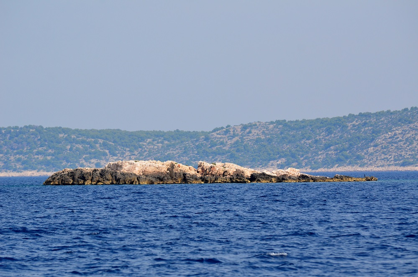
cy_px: 138
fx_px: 2954
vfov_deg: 5.4
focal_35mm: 255
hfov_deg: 8.1
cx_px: 209
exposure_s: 1/2000
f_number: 5.6
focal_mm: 170
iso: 400
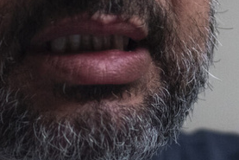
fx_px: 2683
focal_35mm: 404
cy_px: -12
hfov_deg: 5.1
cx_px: 210
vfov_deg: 3.4
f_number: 2.8
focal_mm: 70
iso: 800
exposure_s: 1/320
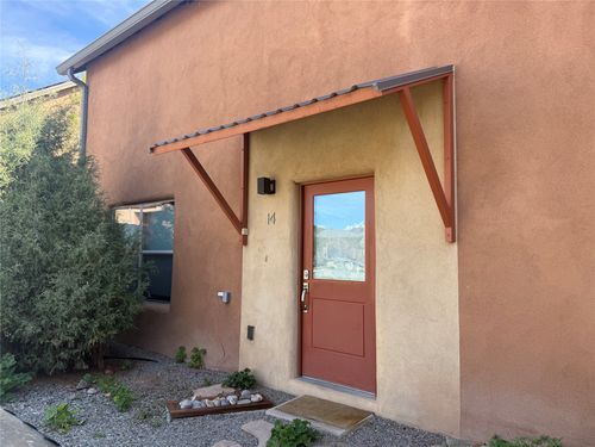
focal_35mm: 24
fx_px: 413
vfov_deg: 56.8
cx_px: 298
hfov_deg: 71.6
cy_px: 224
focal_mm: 6.76
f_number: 1.78
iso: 100
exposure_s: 1/1091
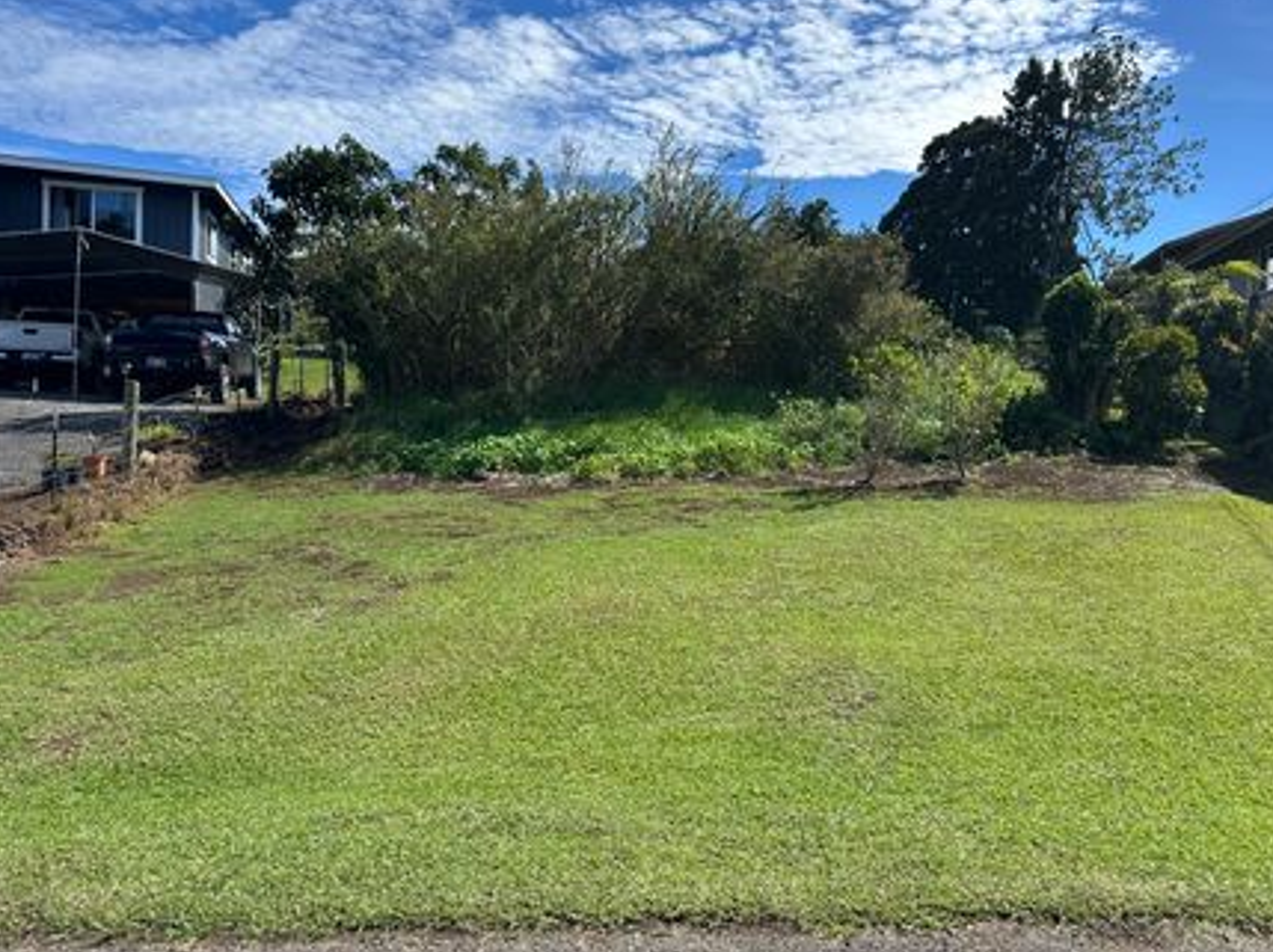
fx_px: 1029
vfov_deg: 49.6
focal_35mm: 28
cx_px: 715
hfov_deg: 63.3
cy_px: 440
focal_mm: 6.86
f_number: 1.78
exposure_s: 1/3472
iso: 80
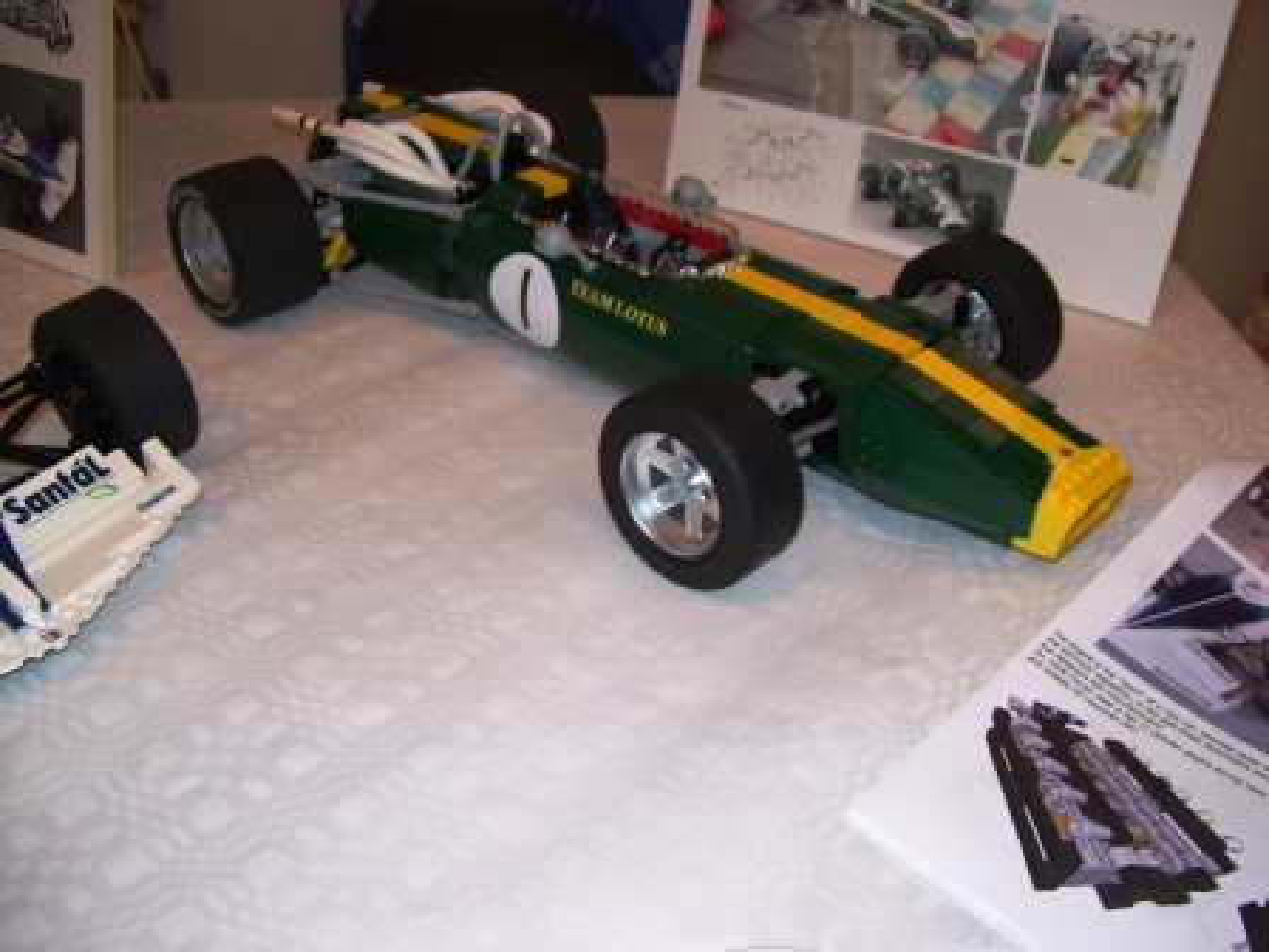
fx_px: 1320
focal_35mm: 36
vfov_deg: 39.7
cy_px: 476
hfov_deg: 51.4
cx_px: 634
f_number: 2.7
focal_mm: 6
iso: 80
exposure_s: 1/60
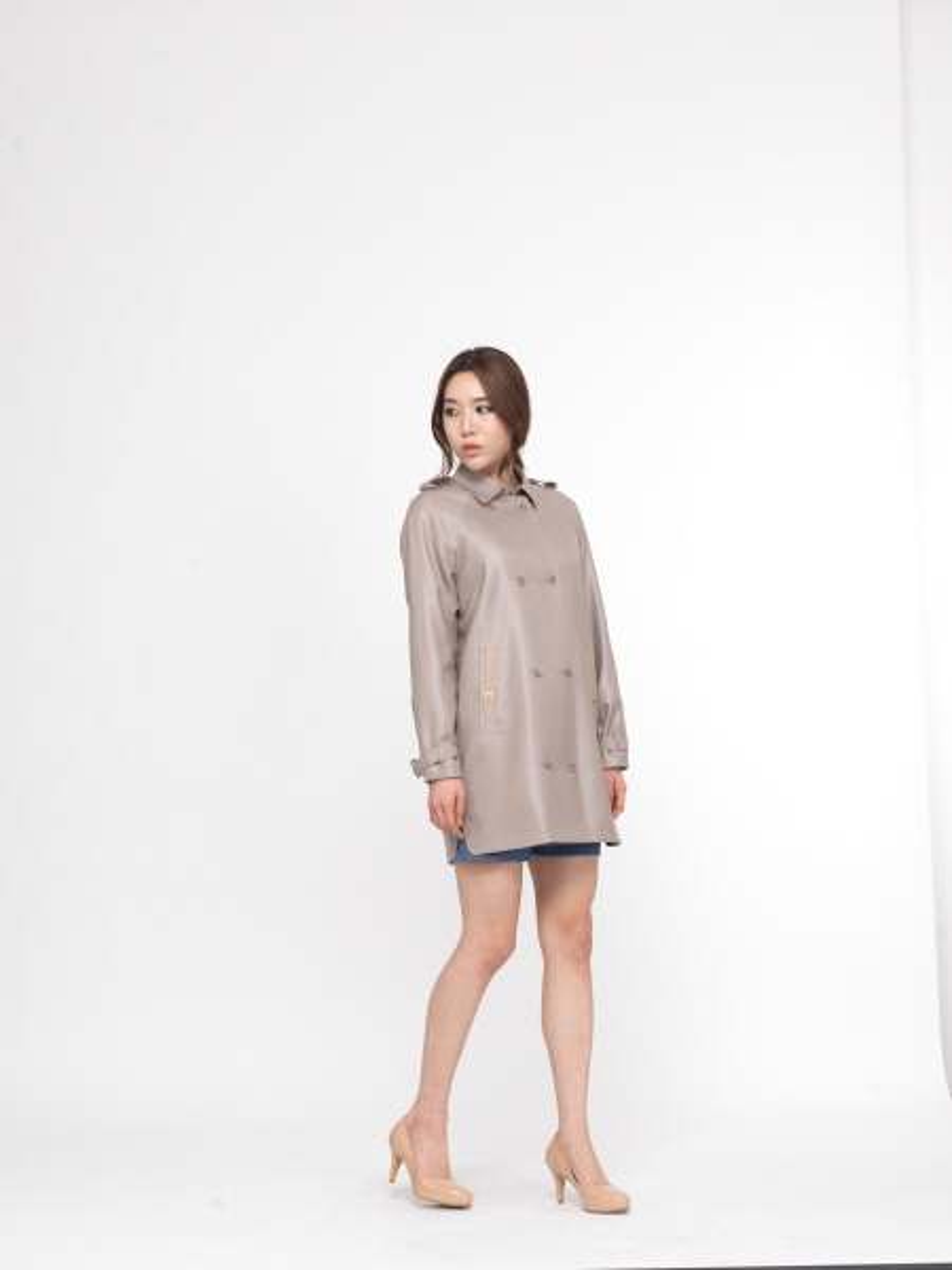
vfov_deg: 31.2
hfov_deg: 23.7
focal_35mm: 62
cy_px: 635
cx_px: 476
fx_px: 2273
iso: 100
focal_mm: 80
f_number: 9
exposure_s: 1/250
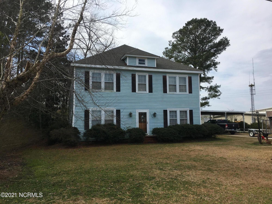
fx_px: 228
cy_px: 102
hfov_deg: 61.7
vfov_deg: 48.2
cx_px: 136
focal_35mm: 29
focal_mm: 4.15
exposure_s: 1/2137
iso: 25
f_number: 2.2
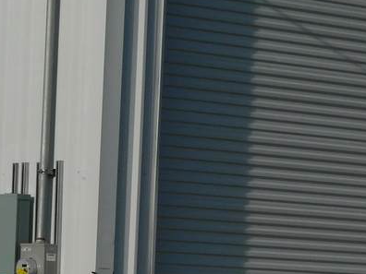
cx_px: -215
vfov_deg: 9.0
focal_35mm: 165
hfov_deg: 11.4
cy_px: 181
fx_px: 1745
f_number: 7.6
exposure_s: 1/800
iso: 125
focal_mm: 9
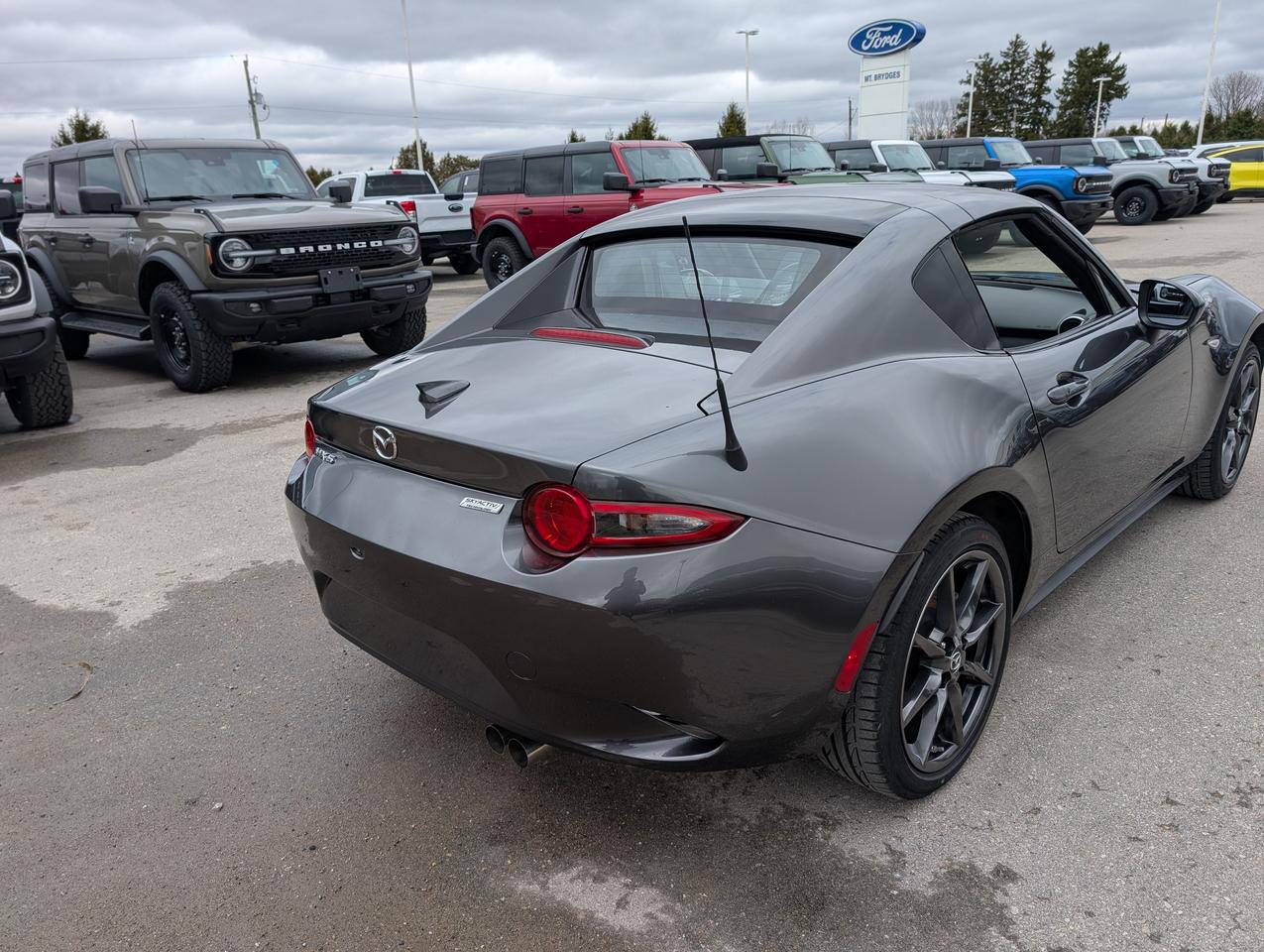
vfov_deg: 56.9
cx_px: 632
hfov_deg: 71.5
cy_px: 476
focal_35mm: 24
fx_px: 878
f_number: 1.68
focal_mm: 6.9
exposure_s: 1/806
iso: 21
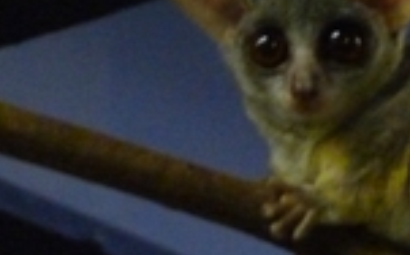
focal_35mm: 416
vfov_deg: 3.1
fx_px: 4643
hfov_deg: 5.0
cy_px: 193
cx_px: 472
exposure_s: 1/1.3
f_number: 3.5
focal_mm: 20.4
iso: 800
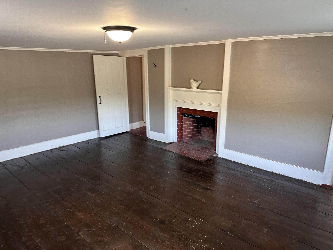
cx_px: 166
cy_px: 125
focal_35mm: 24
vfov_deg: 56.8
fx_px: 231
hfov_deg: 71.6
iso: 320
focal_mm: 6.86
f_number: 1.78
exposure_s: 1/60
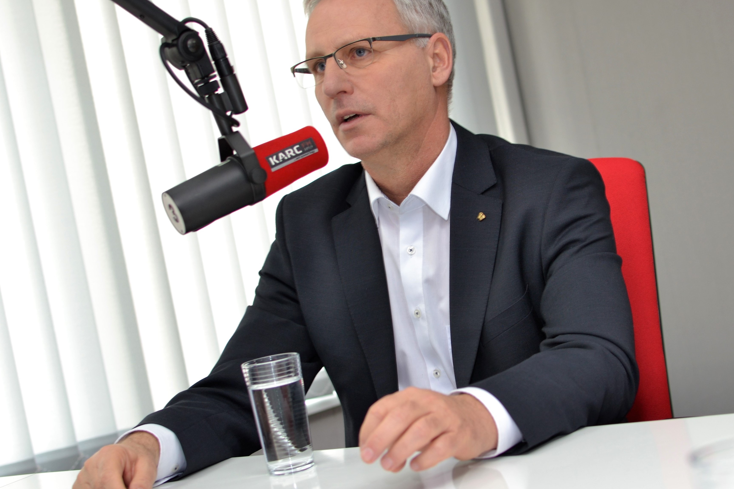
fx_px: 1214
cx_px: 395
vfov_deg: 22.8
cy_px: 225
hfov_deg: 33.6
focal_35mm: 60
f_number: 2.8
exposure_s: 1/50
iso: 200
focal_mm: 35
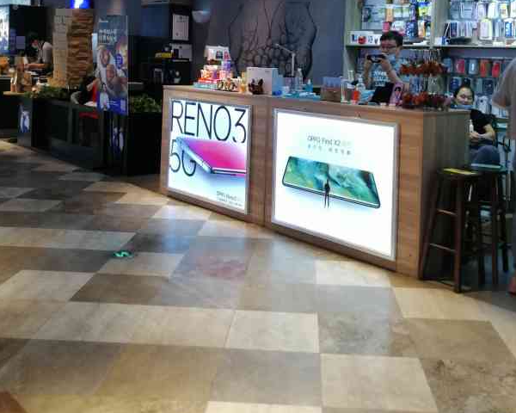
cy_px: 80
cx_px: 298
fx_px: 626
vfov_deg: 35.3
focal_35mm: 41
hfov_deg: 44.7
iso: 250
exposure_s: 1/100
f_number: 4
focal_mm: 3.84
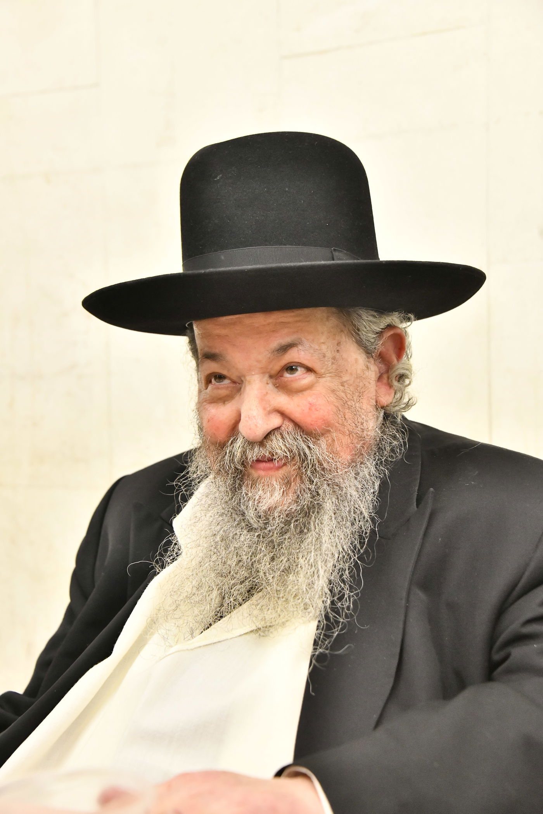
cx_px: 272
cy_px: 407
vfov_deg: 32.4
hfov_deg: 21.9
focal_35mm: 62
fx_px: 1403
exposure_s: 1/125
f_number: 5.6
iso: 5000
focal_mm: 62
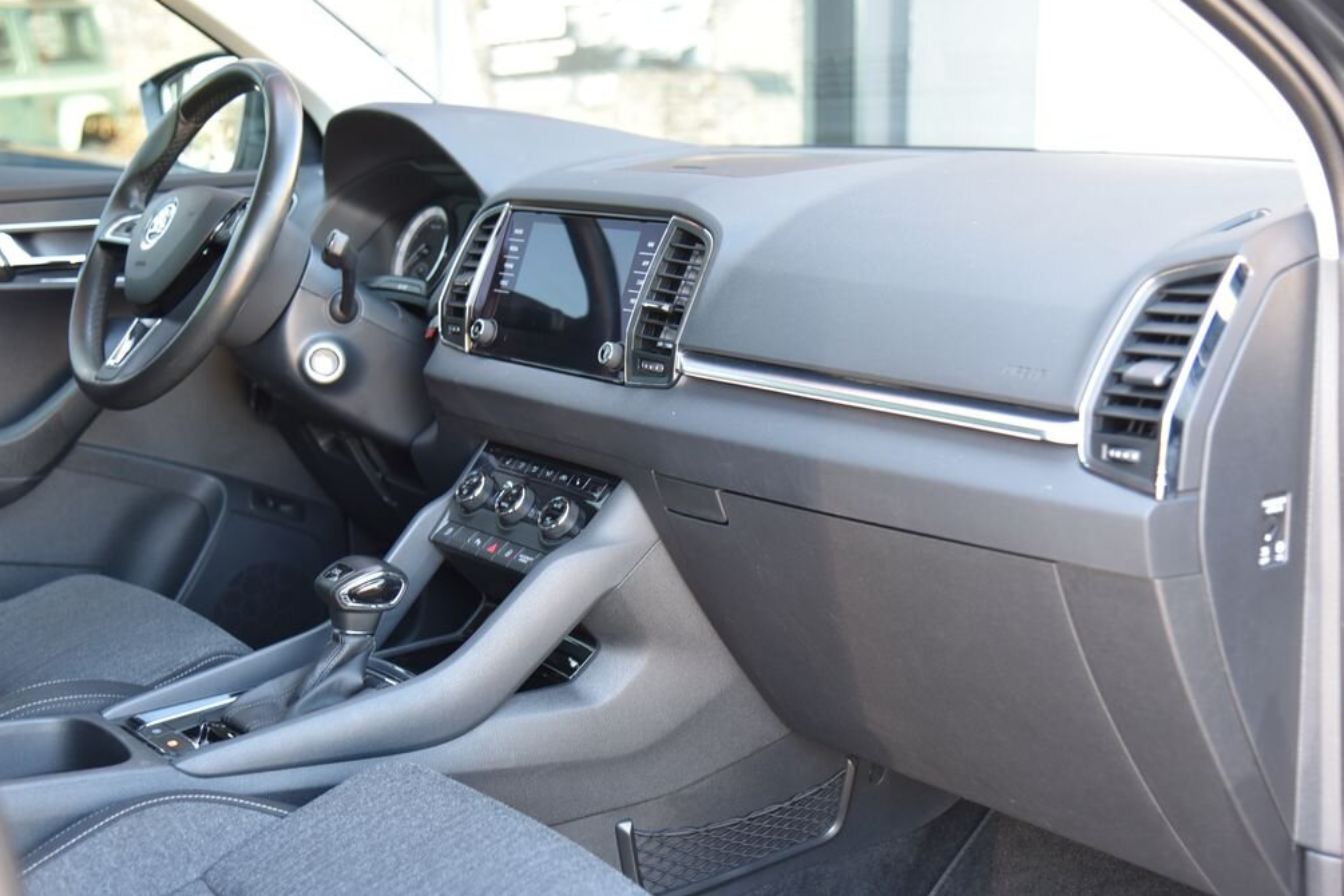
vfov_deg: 26.5
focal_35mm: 51
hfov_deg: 38.9
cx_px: 666
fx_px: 1904
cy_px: 440
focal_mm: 50
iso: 500
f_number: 4
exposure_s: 1/40
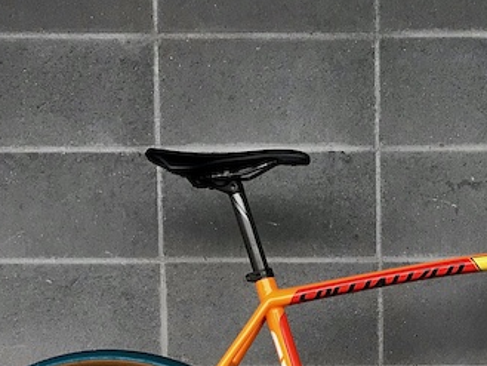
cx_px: 429
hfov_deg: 27.6
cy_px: 384
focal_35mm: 68
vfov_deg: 20.8
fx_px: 957
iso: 25
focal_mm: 3.99
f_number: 1.8
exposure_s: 1/31
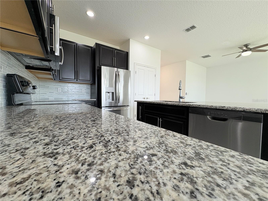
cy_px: 100
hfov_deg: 102.1
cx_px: 134
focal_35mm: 14
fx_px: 108
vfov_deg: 85.7
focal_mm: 2.22
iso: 100
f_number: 2.2
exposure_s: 1/120
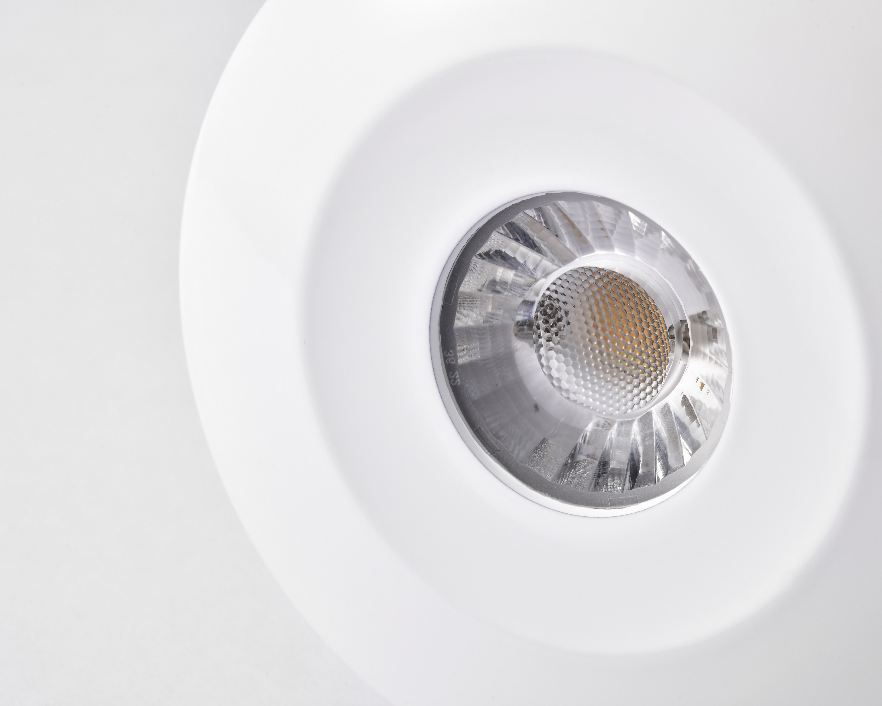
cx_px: 518
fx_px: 2950
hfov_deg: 17.0
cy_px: 352
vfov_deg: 13.6
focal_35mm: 113
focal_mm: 100
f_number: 16
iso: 125
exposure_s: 1/80
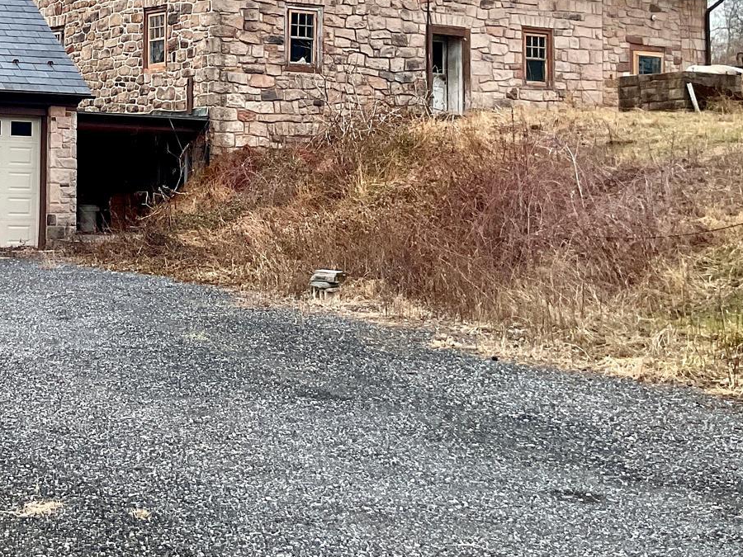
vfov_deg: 21.6
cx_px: 64
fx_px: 1417
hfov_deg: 28.2
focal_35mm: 66
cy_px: 21
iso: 16
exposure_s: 1/161
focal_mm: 3
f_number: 1.8
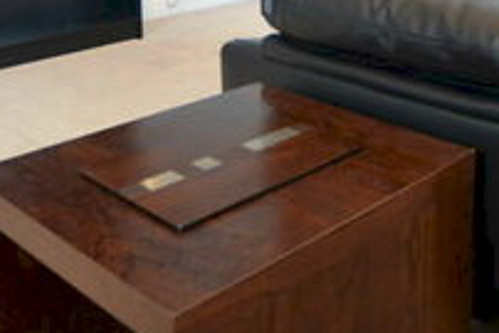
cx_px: 447
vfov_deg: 22.2
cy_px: -147
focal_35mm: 52
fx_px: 721
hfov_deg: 35.9
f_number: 3.5
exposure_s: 1/50
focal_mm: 10
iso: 1600
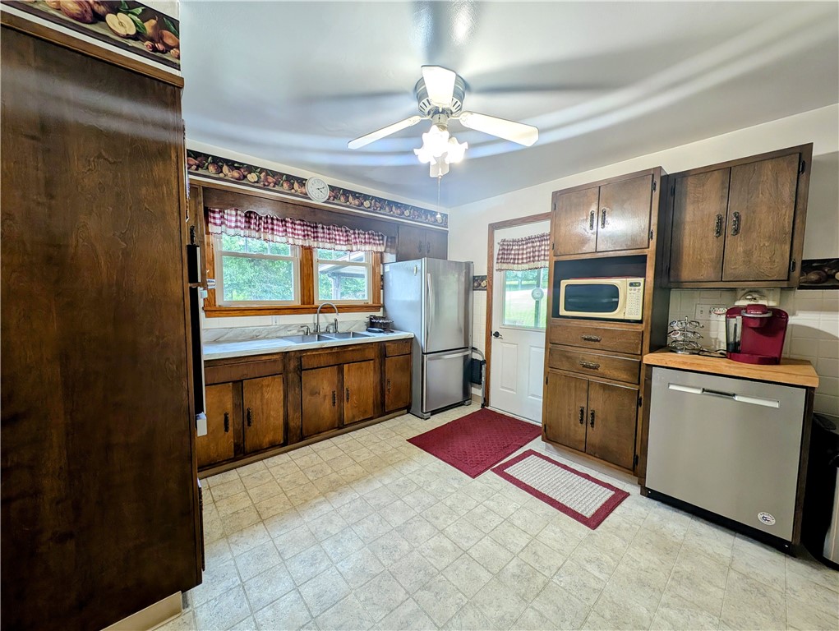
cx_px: 420
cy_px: 316
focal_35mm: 12
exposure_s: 1/24
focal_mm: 2.23
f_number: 1.95
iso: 44
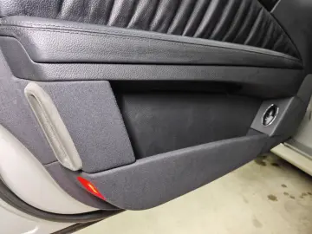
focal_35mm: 26
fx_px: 234
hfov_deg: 67.3
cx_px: 156
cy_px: 117
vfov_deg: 53.1
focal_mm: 5.4
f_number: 1.6
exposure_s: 1/50
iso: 320
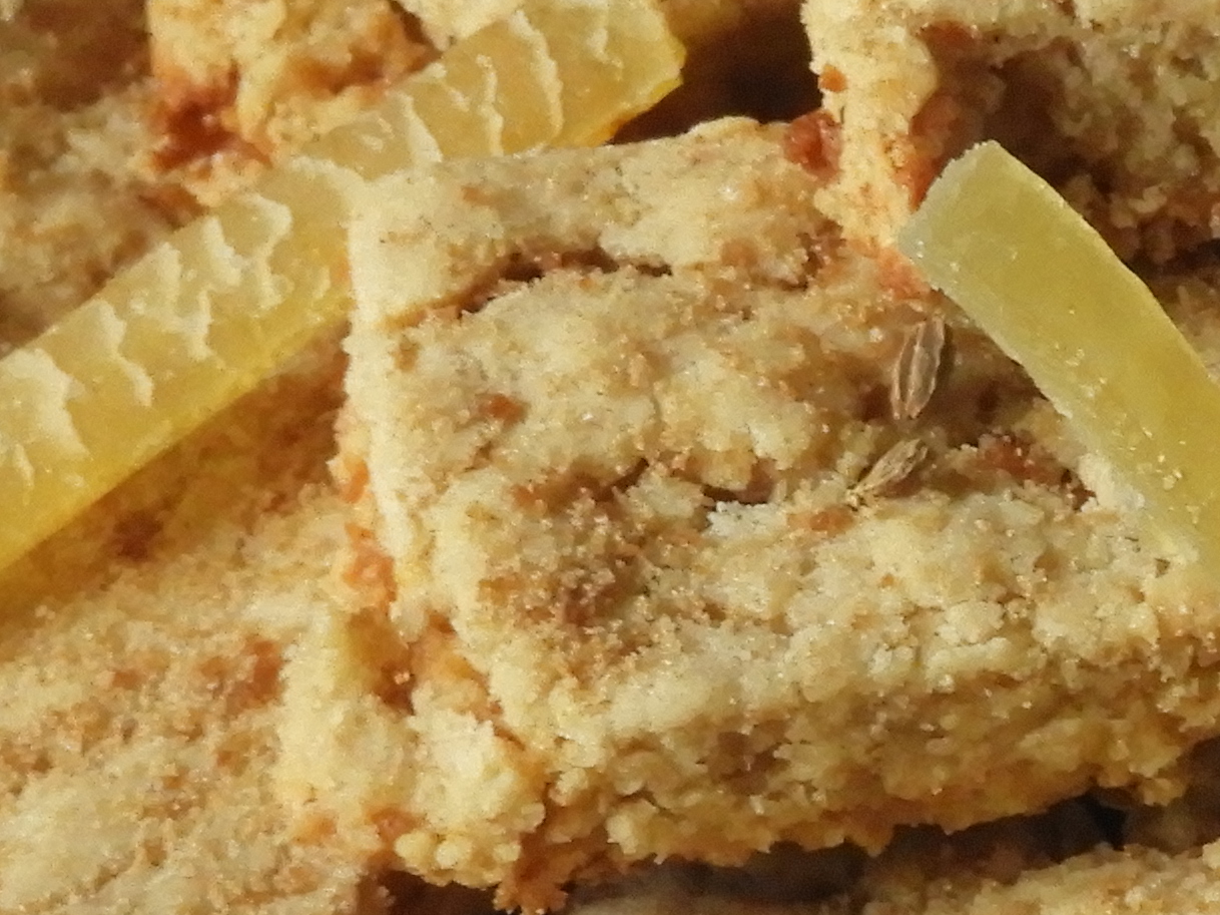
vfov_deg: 3.3
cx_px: 1210
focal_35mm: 447
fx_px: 15751
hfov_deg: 4.4
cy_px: 761
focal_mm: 18.8
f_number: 4.8
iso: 400
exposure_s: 1/50
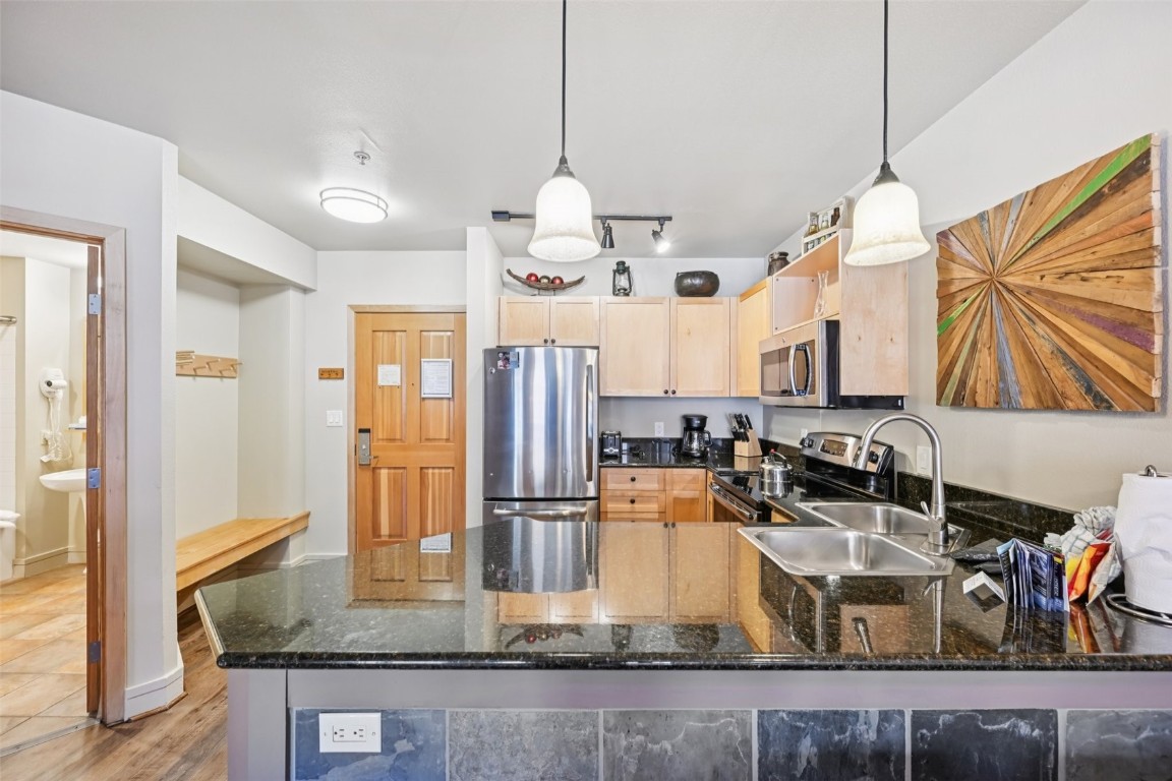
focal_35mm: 14
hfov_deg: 104.3
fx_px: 456
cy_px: 390
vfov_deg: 81.2
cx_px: 586
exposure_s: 1/8
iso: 400
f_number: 8
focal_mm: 14
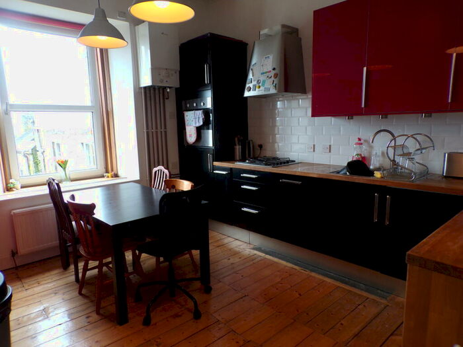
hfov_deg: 71.6
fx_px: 321
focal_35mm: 24
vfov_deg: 56.8
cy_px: 174
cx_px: 232
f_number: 3
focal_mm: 4.3
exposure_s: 1/38
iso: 100
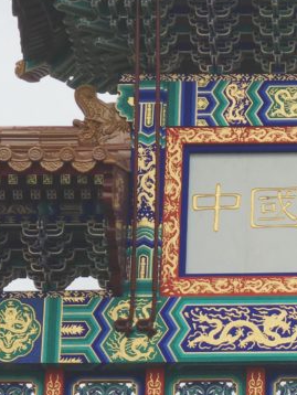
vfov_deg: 11.8
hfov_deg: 9.0
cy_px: 479
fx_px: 1862
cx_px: 321
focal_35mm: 163
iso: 20
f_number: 2.8
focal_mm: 6.6
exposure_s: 1/386
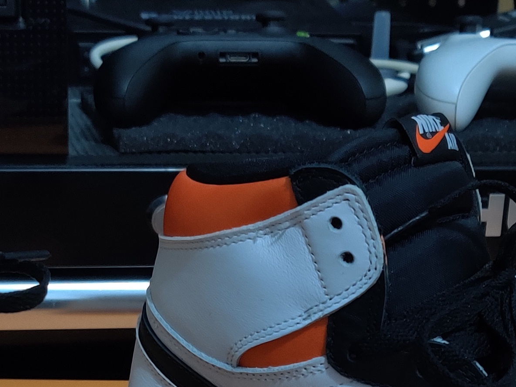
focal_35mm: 91
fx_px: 1356
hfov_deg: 21.5
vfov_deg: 15.7
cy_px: 457
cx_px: 195
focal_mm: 4.75
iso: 1000
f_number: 1.65
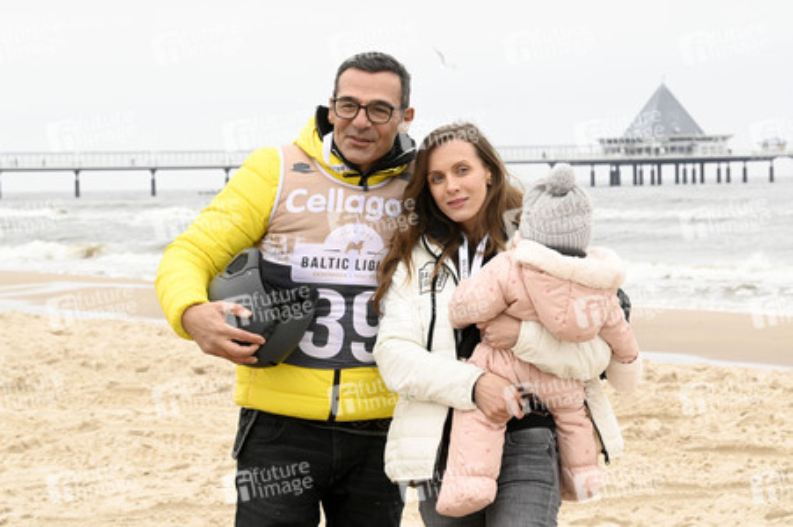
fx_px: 2861
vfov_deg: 10.5
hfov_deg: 15.8
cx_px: 396
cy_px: 264
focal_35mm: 130
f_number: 16
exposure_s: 1/500
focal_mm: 130
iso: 4000
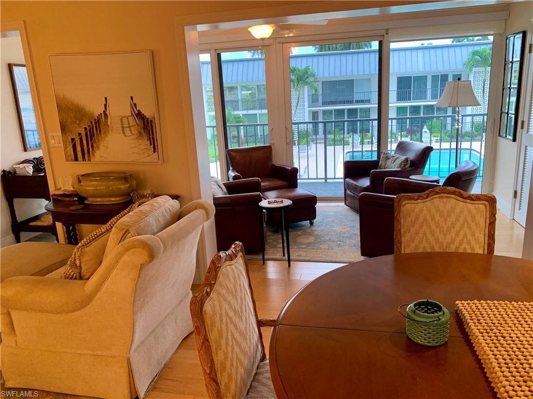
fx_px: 400
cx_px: 266
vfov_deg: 53.1
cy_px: 200
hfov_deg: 67.3
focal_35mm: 26
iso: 160
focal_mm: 4.25
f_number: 1.8
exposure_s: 1/60
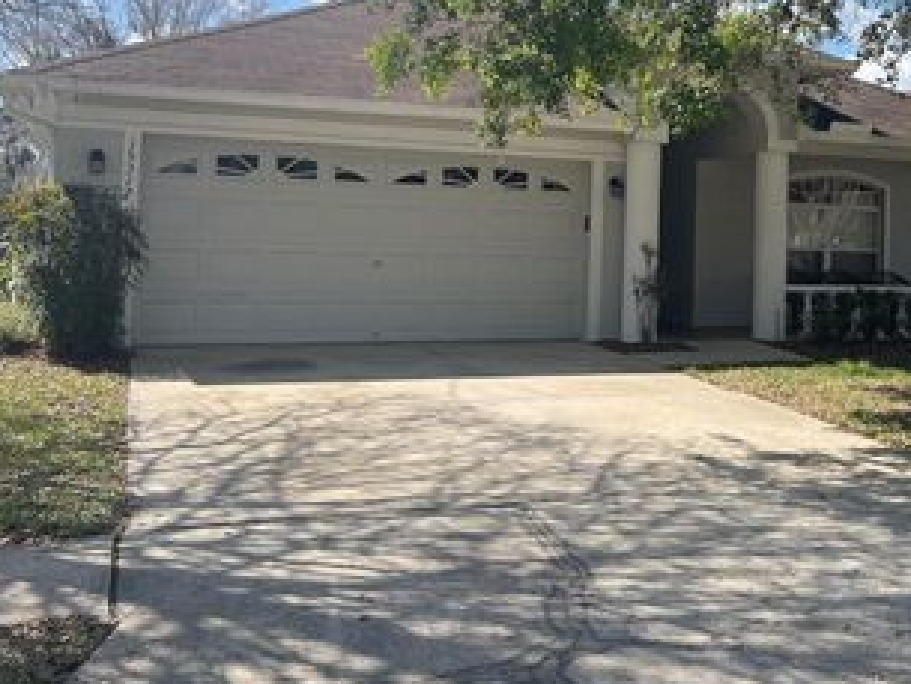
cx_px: 633
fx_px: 1079
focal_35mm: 41
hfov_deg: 44.8
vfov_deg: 34.6
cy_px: 199
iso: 32
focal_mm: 5.1
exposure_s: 1/2387
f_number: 1.6
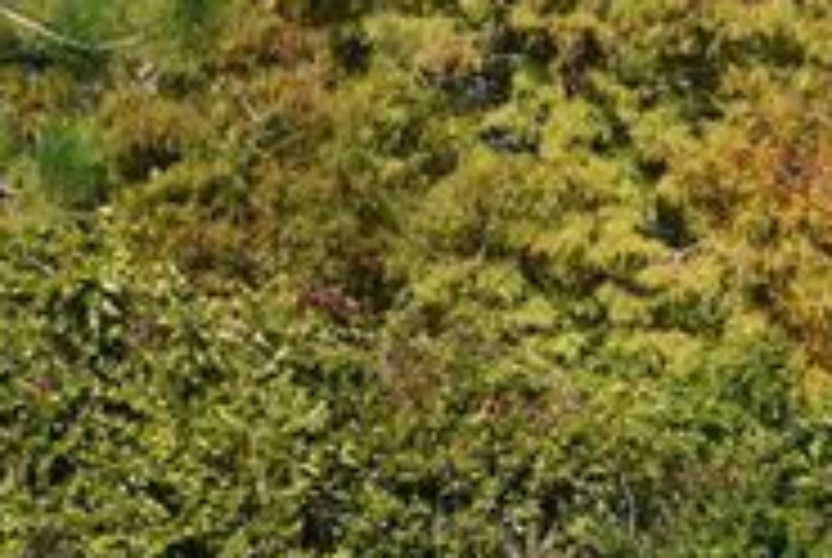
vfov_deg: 4.1
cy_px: 837
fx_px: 7685
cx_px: 886
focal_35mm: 332
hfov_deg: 6.2
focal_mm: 48
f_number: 8
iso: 100
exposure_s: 1/250
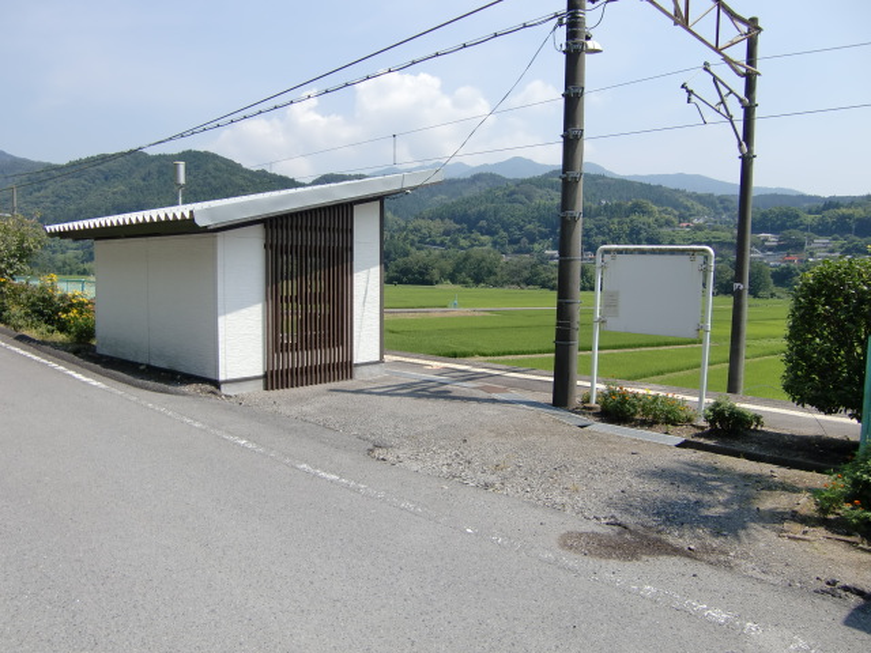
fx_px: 705
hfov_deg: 63.4
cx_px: 436
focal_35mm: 28
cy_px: 326
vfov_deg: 49.7
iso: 64
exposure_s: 1/160
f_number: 7
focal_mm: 4.9
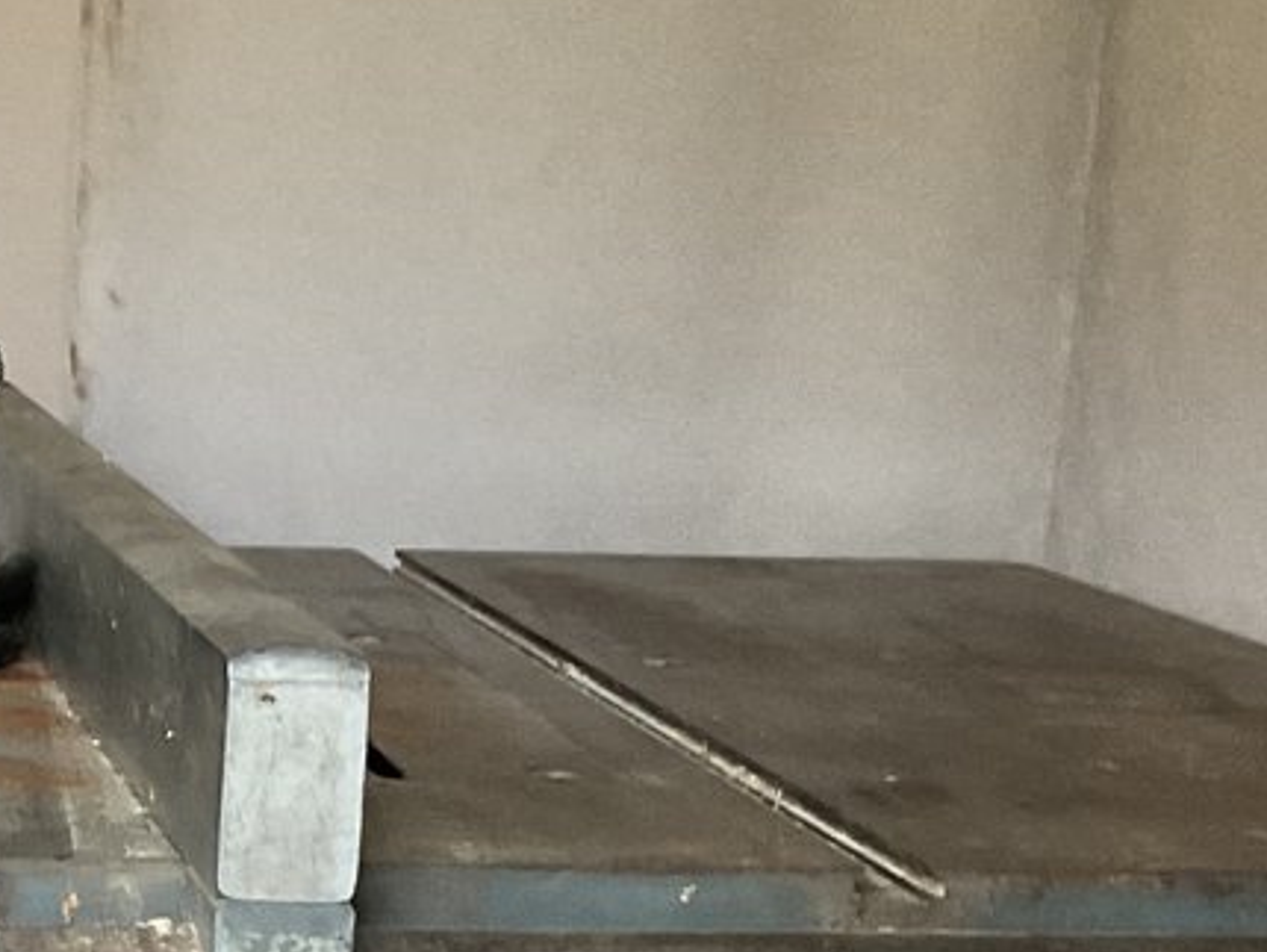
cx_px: 19
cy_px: 1410
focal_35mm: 102
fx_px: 3735
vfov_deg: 13.7
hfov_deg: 18.8
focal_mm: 3
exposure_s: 1/60
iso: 250
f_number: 1.8
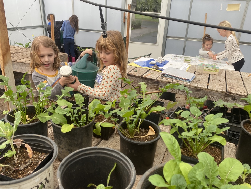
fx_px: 196
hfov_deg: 65.3
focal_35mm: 27
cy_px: 94
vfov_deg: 51.4
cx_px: 128
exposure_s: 1/133
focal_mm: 4.25
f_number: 1.8
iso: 32
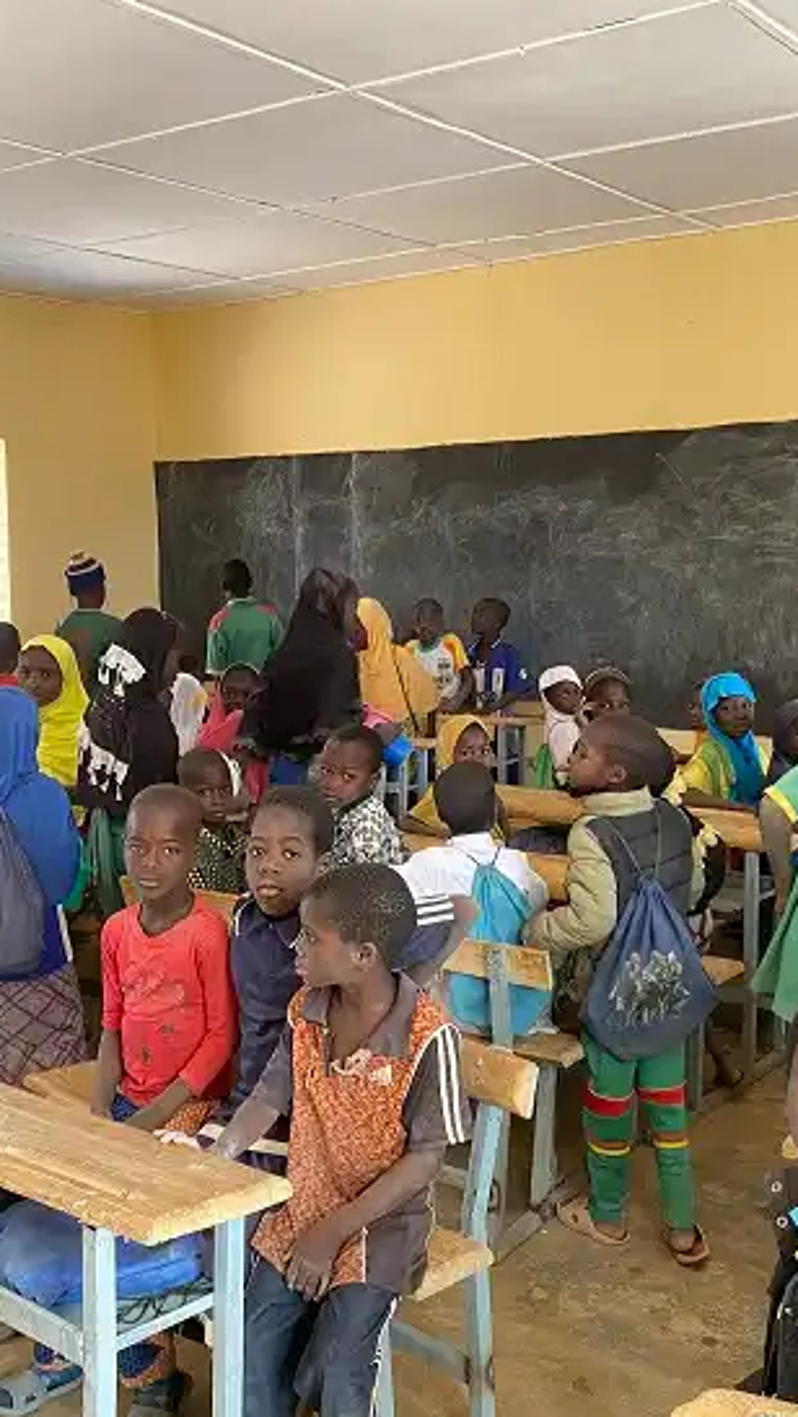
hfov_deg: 40.0
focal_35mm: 29
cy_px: 702
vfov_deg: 66.1
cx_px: 479
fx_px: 1090
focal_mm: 4.25
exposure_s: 1/60
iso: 160
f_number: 1.8
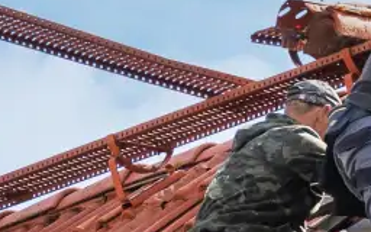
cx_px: 1348
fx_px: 11213
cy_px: 355
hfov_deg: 1.9
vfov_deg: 1.2
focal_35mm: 1109
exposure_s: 1/2000
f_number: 4
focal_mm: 145
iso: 320
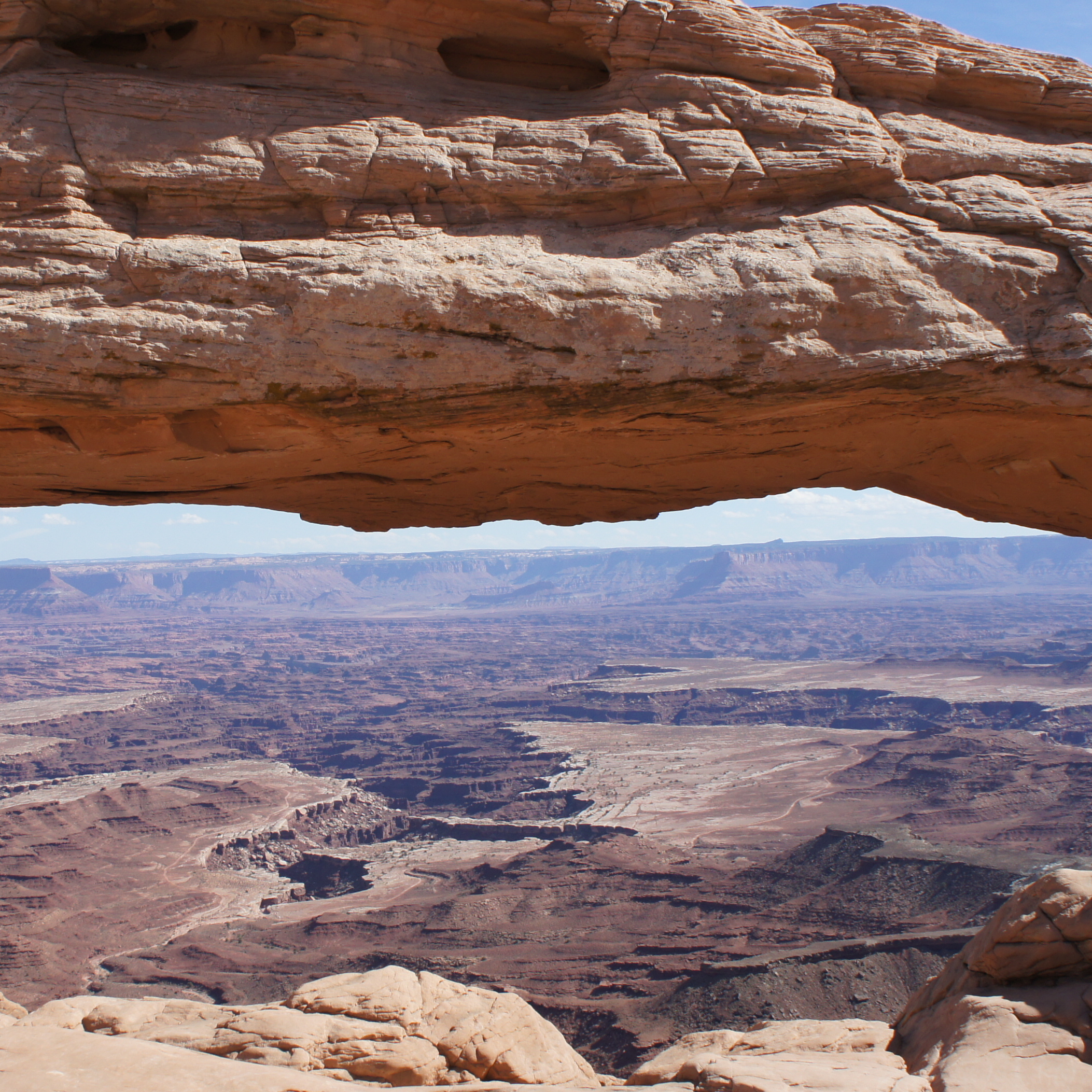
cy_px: 507
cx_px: 383
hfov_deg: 33.8
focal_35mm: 50
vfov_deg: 34.0
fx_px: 1785
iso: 200
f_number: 7.1
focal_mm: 18
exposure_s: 1/500
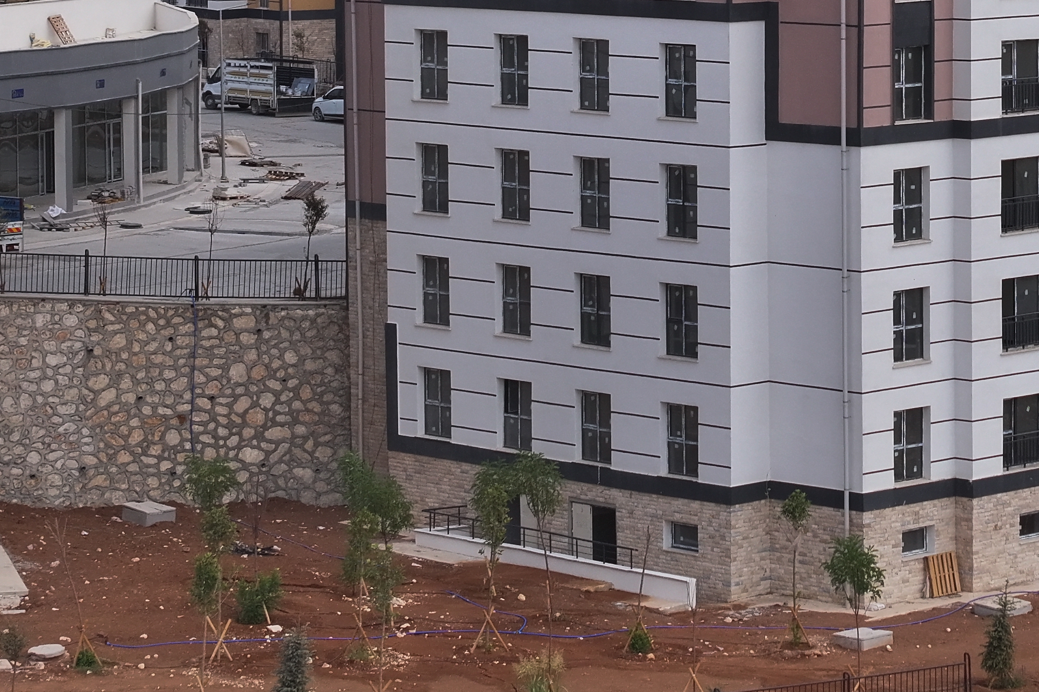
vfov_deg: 8.9
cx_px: 929
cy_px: -77
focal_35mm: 152
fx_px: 4386
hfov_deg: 13.4
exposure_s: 1/320
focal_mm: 19.35
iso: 200
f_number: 2.8
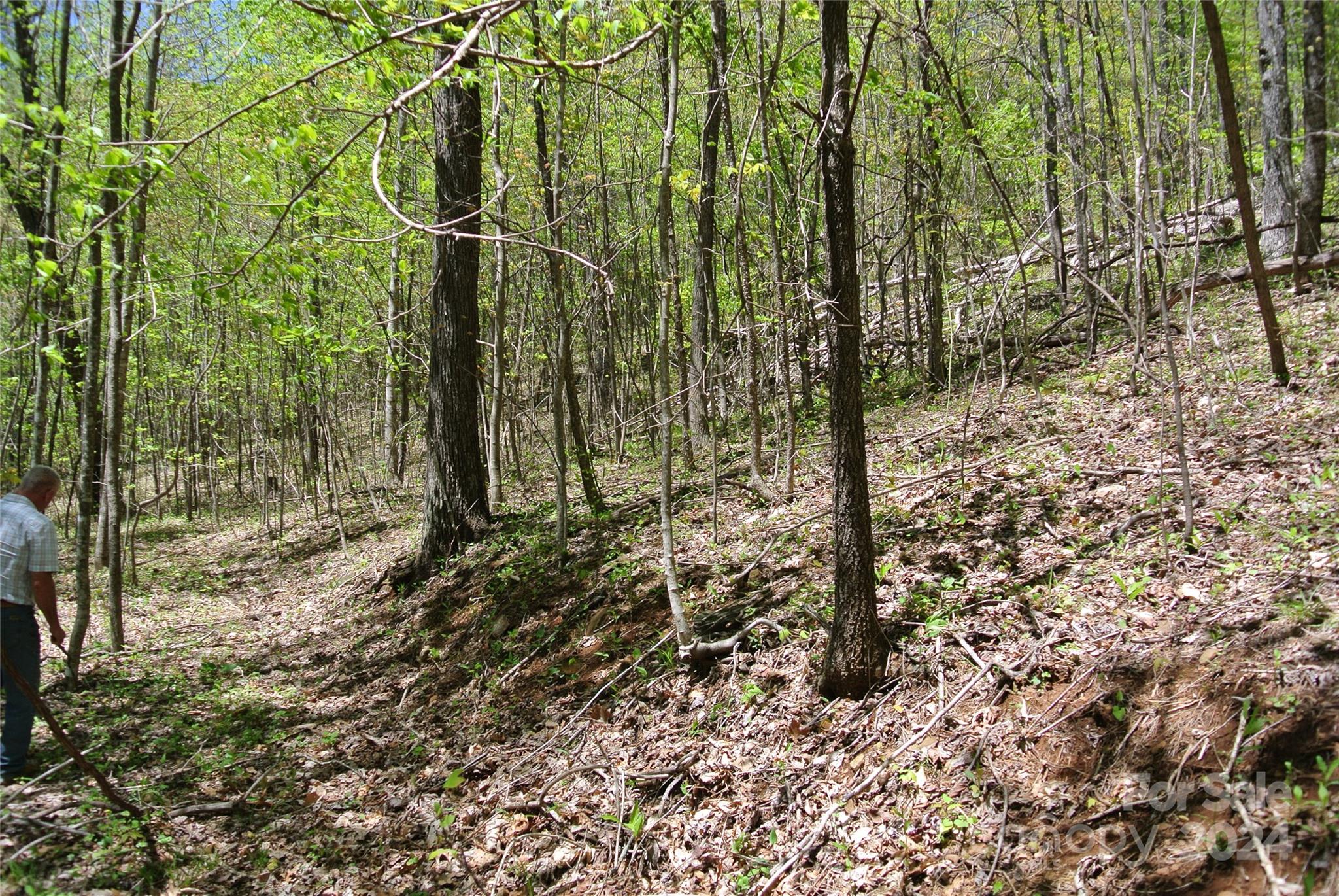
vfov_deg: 48.0
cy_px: 448
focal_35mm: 27
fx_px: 1005
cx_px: 670
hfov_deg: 67.3
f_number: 4.5
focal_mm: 10
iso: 100
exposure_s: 1/400
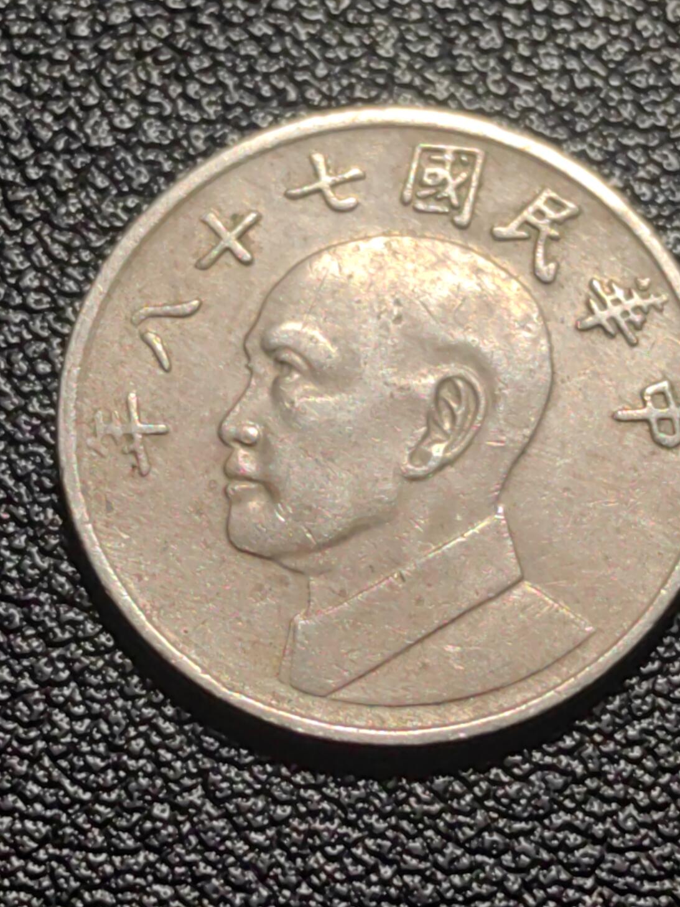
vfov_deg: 15.6
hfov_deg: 11.8
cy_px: 453
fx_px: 3300
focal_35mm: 126
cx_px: 390
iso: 50
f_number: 2
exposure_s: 1/148
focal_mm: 5.75
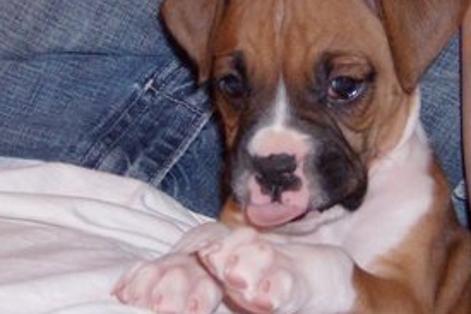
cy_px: 99
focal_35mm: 87
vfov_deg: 15.6
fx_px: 1138
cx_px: 284
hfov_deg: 23.4
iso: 200
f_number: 2.8
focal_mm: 6
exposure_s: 1/60
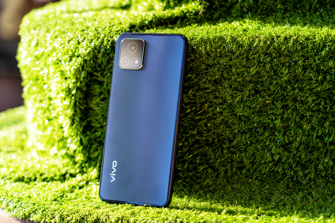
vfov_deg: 13.0
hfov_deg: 19.5
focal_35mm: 105
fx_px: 977
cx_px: 168
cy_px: 112
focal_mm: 105
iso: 100
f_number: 4
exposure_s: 1/125
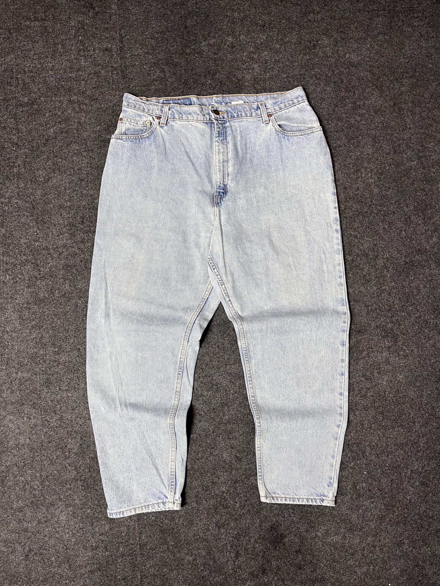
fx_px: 441
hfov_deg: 53.1
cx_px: 220
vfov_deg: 67.3
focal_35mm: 26
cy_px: 293
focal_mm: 5.1
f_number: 1.6
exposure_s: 1/50
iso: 125
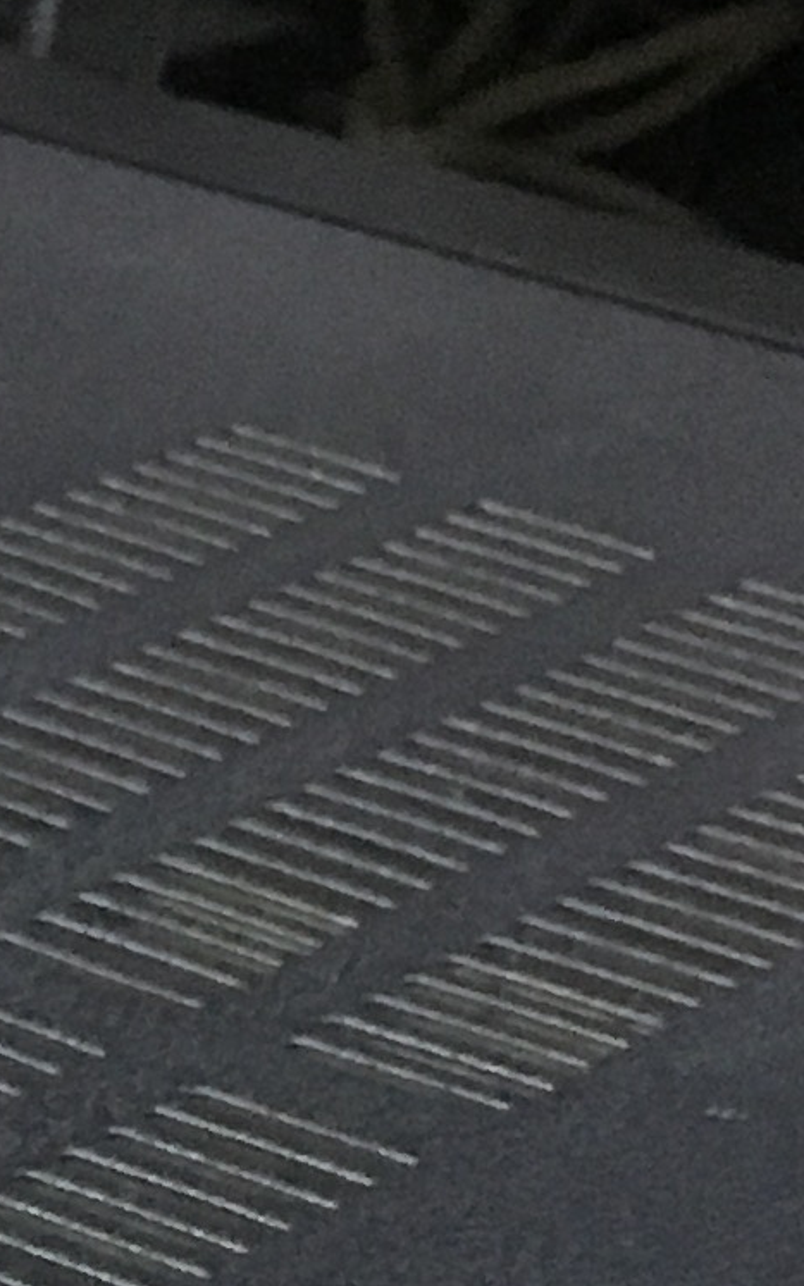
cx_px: -1207
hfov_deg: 7.3
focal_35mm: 166
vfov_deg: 12.1
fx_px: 5819
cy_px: 1882
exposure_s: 1/17
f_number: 2.2
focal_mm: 4.15
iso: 200
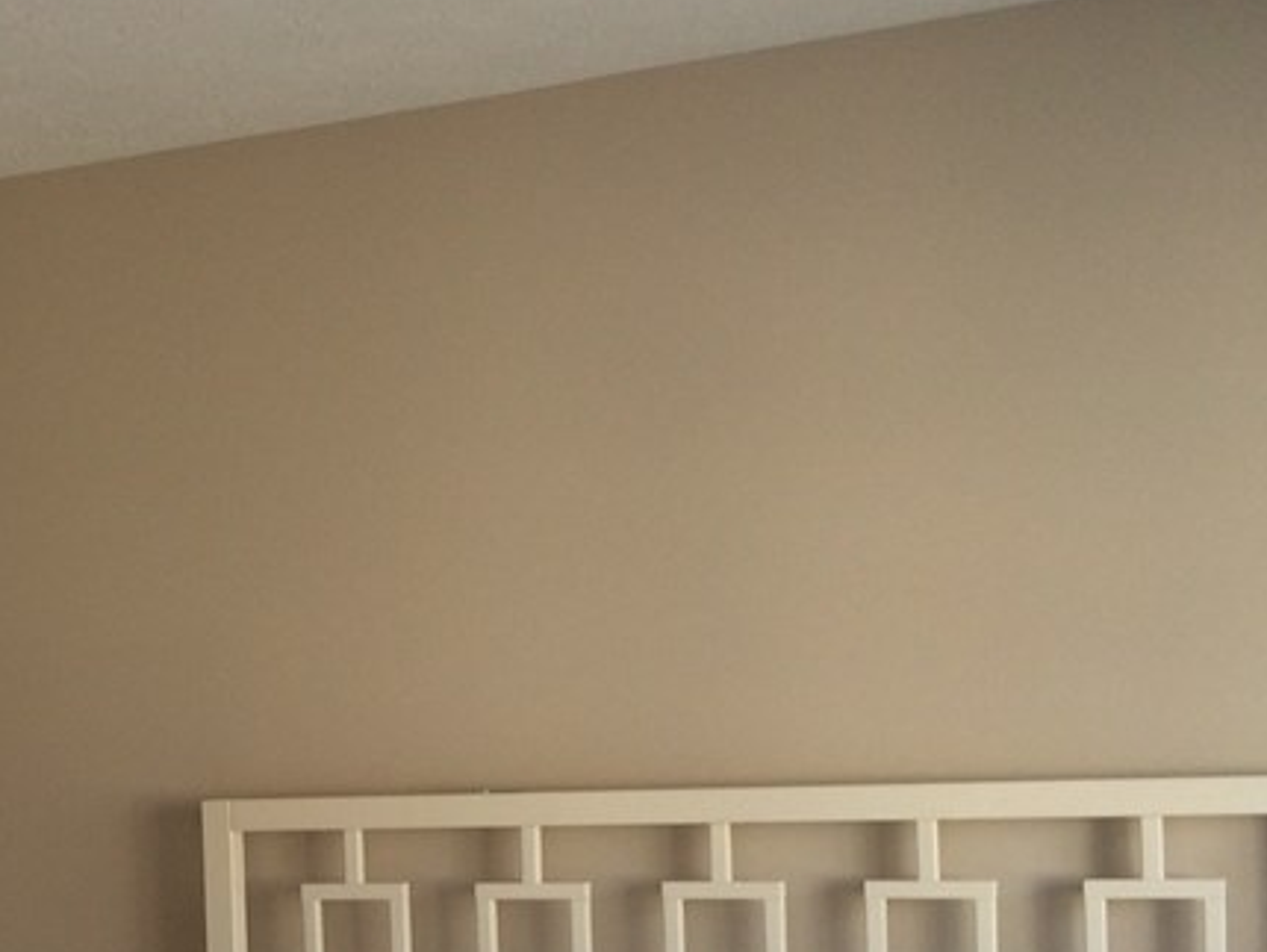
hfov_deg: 26.3
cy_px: 849
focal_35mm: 69
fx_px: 2527
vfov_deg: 20.9
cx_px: -77
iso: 50
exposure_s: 1/30
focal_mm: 4.15
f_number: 2.2
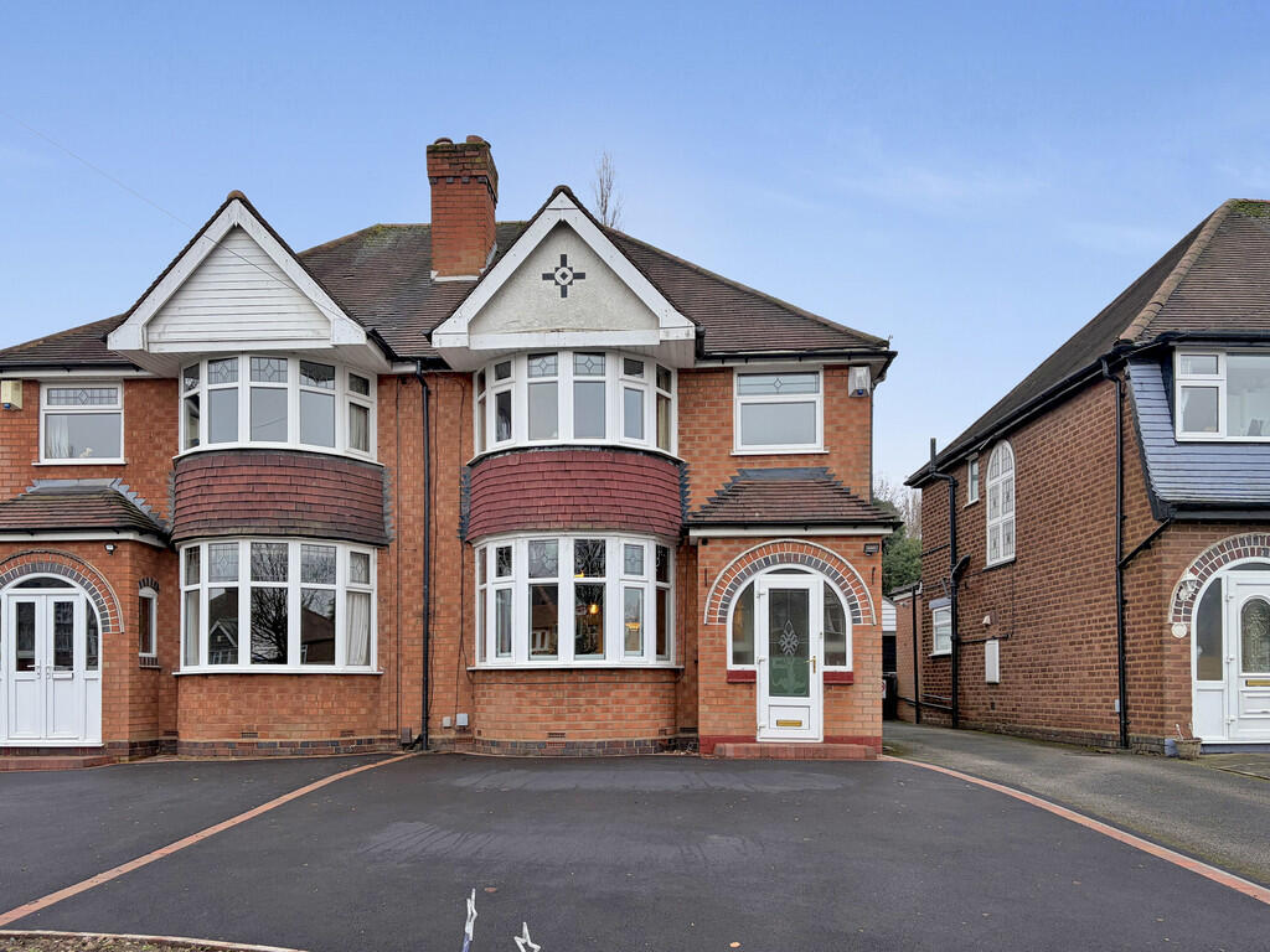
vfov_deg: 53.1
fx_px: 954
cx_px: 635
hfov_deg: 67.3
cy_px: 476
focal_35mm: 26
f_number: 1.6
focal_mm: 5.96
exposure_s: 1/121
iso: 40
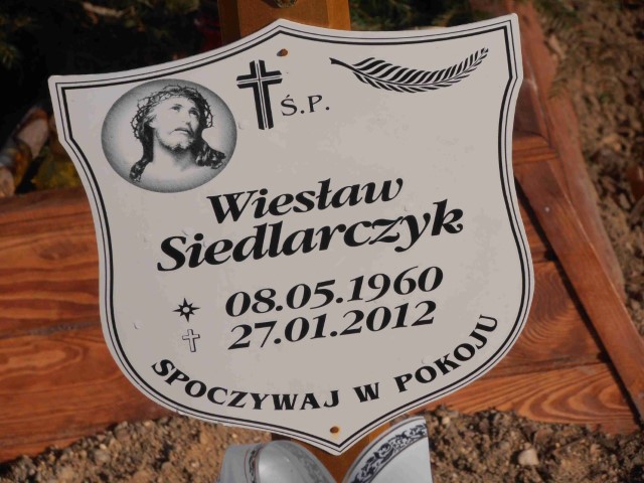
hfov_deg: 10.0
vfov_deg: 7.5
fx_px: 3684
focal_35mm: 198
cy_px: 242
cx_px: 322
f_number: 5.8
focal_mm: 35.05
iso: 80
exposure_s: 1/640
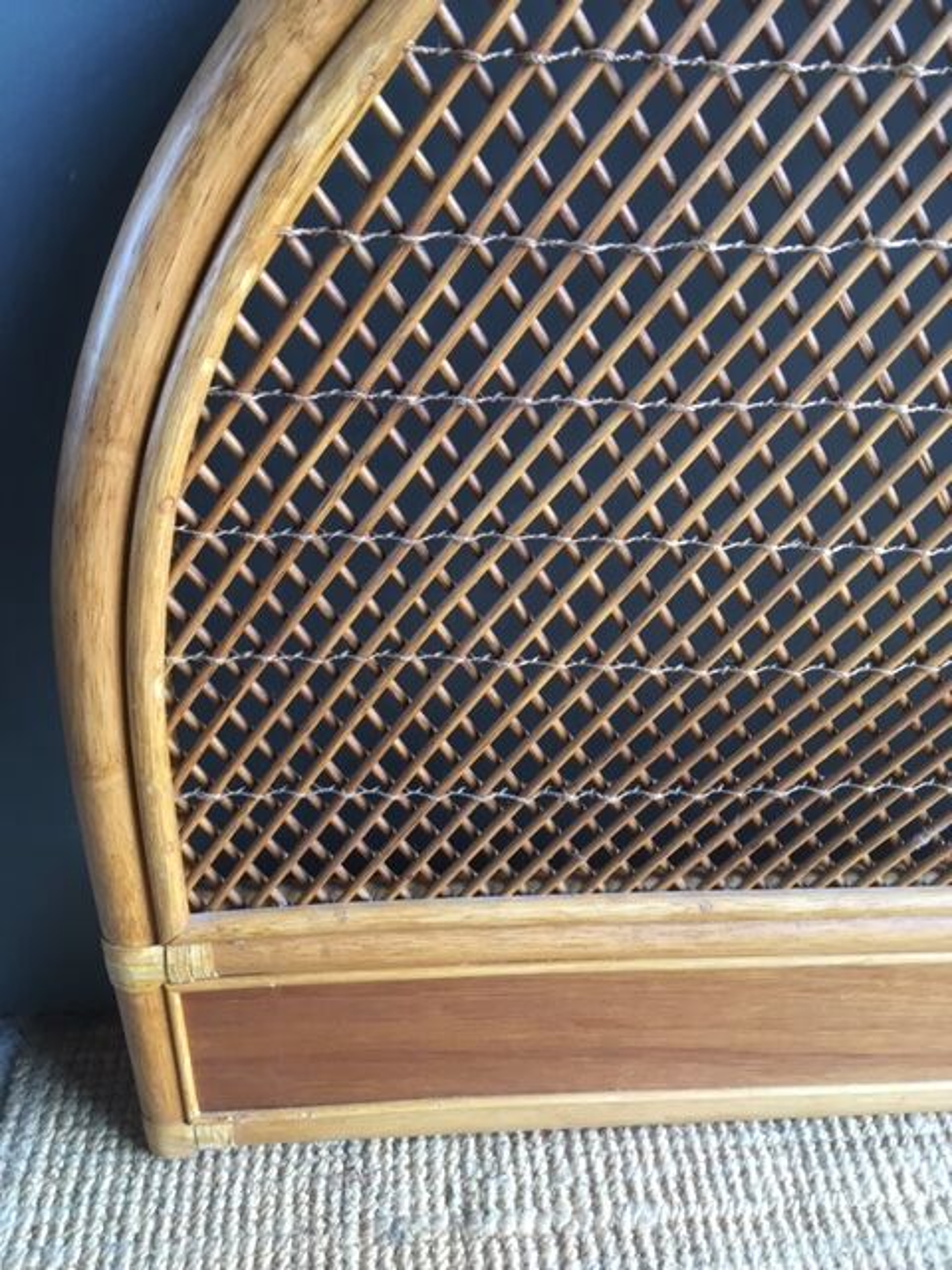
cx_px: 476
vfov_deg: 61.7
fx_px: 1063
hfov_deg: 48.2
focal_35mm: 29
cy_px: 635
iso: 80
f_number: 2.2
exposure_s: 1/33
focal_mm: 4.15
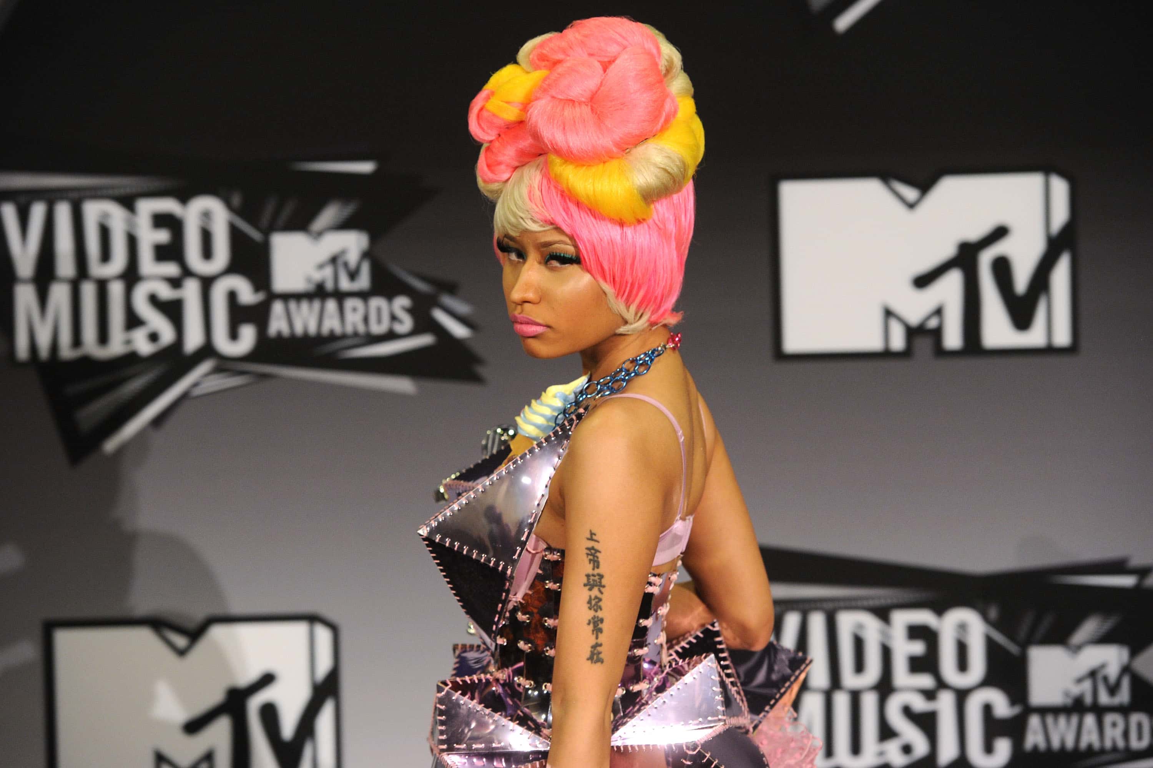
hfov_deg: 15.8
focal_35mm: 130
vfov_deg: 10.5
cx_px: 576
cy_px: 384
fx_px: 4162
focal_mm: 130
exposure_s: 1/250
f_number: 4
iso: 3200
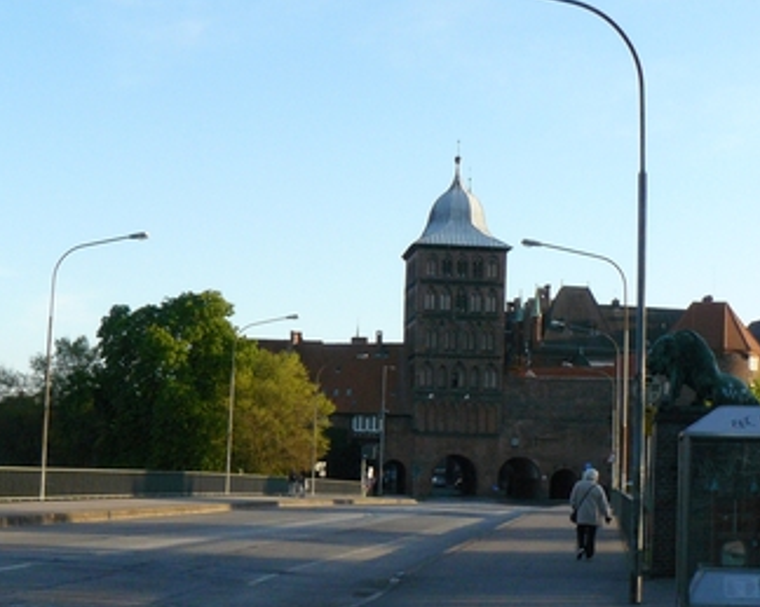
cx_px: 319
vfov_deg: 23.5
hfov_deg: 29.1
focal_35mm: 65
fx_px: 1462
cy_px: 337
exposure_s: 1/250
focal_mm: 6
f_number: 5.6
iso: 200
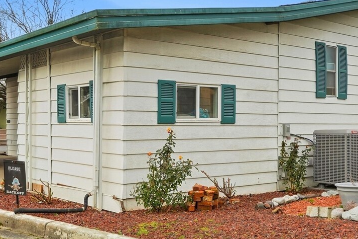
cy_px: 124
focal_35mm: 51
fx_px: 509
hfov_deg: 38.3
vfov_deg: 26.4
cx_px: 239
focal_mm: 21.5
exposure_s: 1/5000
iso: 400
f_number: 9
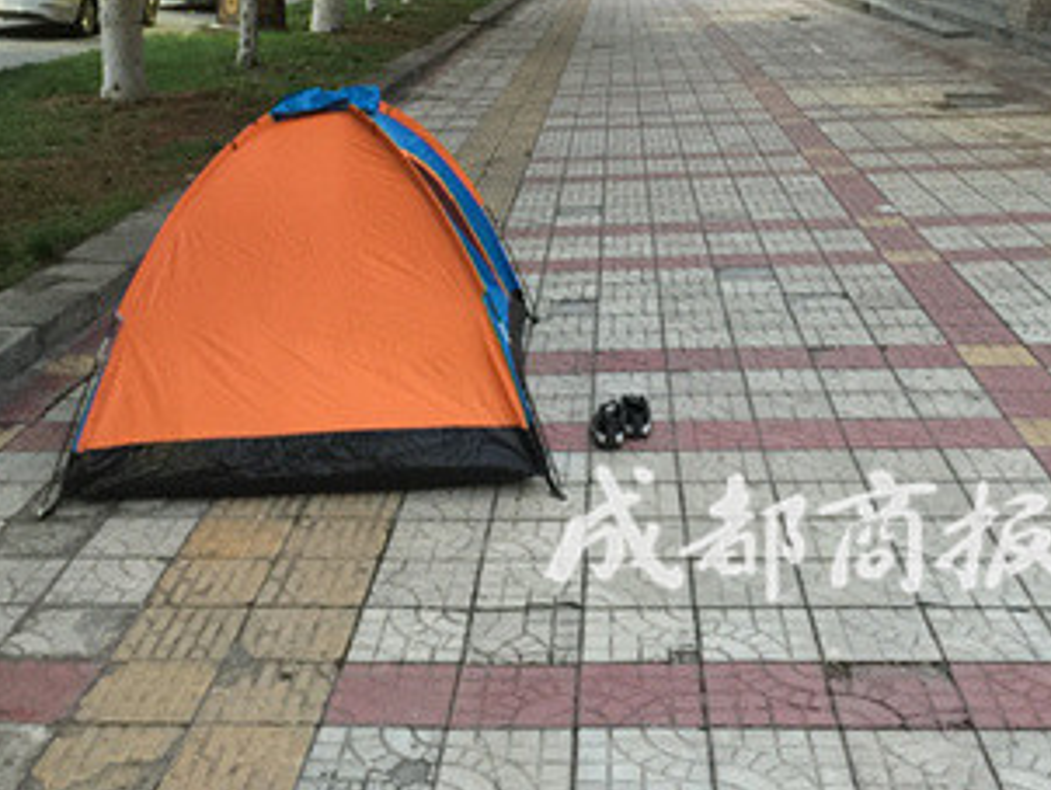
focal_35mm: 48
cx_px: 519
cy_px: 165
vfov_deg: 29.7
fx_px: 1459
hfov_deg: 39.6
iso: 160
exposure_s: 1/8
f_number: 2.2
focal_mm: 4.15
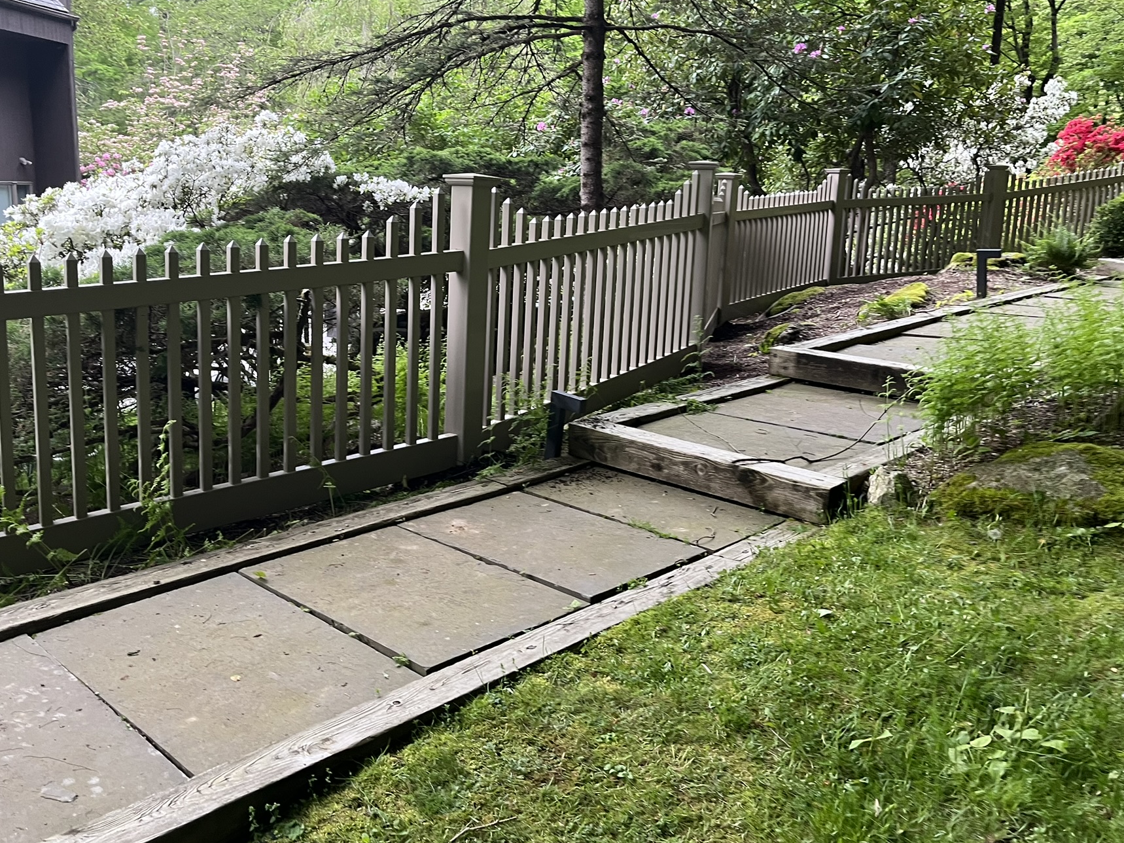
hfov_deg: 58.2
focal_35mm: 31
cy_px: 389
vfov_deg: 45.4
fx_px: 1006
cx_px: 502
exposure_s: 1/60
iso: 160
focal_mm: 5.1
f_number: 1.6
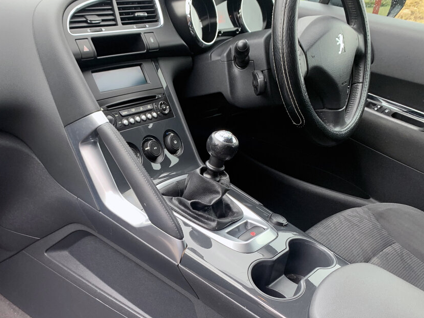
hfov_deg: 46.5
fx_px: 490
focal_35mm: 40
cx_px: 168
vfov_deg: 35.4
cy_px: 227
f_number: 1.8
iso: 80
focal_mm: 4.25
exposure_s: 1/121
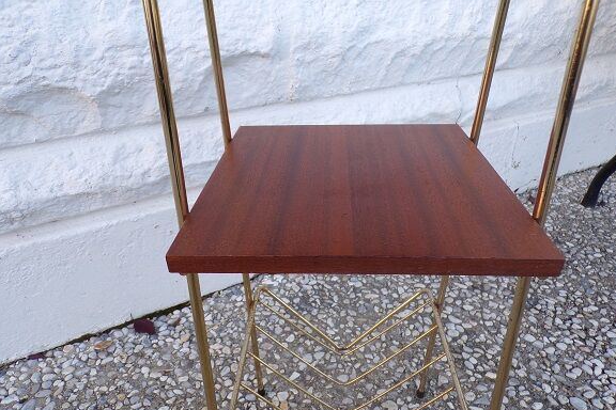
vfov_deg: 49.6
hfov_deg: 69.4
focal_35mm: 26
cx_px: 320
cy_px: 205
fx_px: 445
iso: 80
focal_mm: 4.3
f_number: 4.3
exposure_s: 1/56
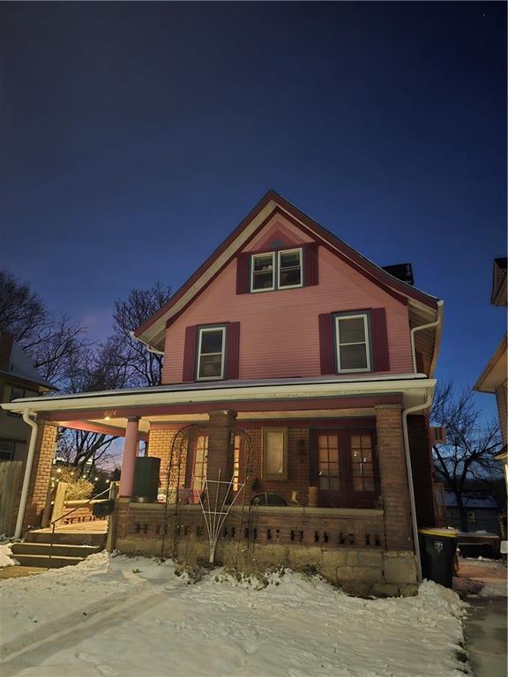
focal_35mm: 23
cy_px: 338
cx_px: 254
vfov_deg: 73.9
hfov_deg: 58.9
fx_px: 450
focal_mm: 6.3
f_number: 1.7
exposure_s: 1/15
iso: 3200
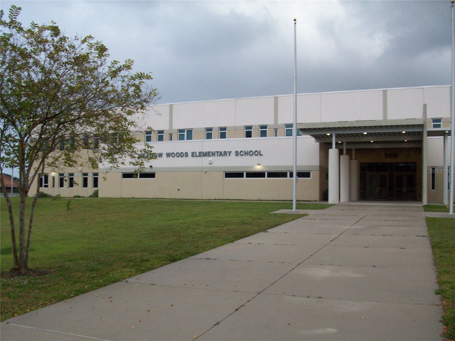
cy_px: 170
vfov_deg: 41.8
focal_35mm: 34
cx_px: 228
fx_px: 447
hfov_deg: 54.0
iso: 160
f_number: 2.8
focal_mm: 5.7
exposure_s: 1/105
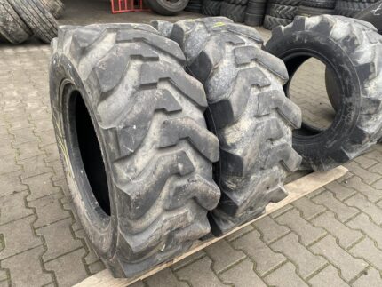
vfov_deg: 53.1
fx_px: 287
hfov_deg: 67.3
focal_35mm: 26
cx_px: 191
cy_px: 144
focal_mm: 4.25
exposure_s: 1/121
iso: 80
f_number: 1.8
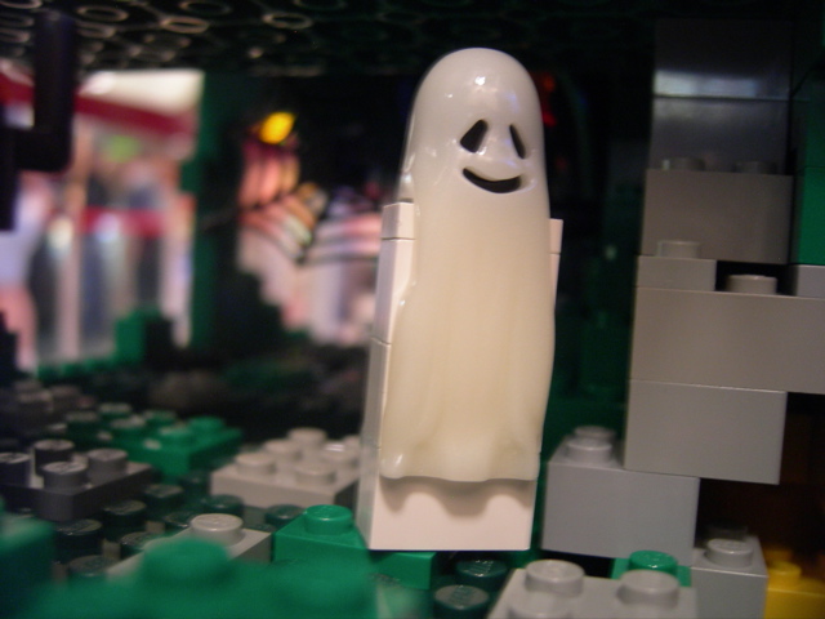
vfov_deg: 39.7
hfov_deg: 51.4
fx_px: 858
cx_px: 412
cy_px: 310
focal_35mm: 36
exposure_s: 1/1.4
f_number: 2.7
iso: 200
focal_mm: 7.5
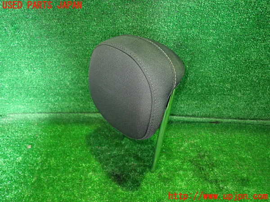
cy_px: 101
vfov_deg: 54.9
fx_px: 195
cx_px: 135
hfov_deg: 69.4
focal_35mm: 25
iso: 800
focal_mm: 4.5
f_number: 2
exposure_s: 1/30
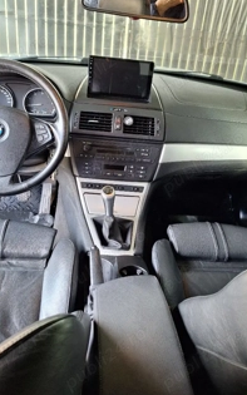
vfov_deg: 61.1
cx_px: 130
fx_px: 334
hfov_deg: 40.6
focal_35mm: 31
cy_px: 178
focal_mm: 5.54
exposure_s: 1/50
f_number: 1.8
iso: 125
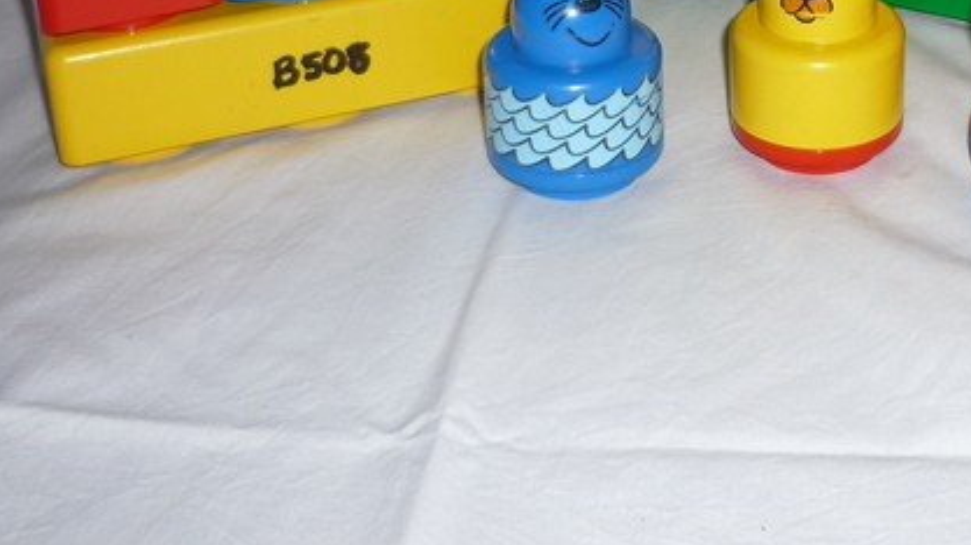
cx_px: 759
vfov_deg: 16.7
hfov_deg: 30.0
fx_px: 1776
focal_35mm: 69
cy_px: -109
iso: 100
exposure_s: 1/30
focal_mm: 5.5
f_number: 2.8
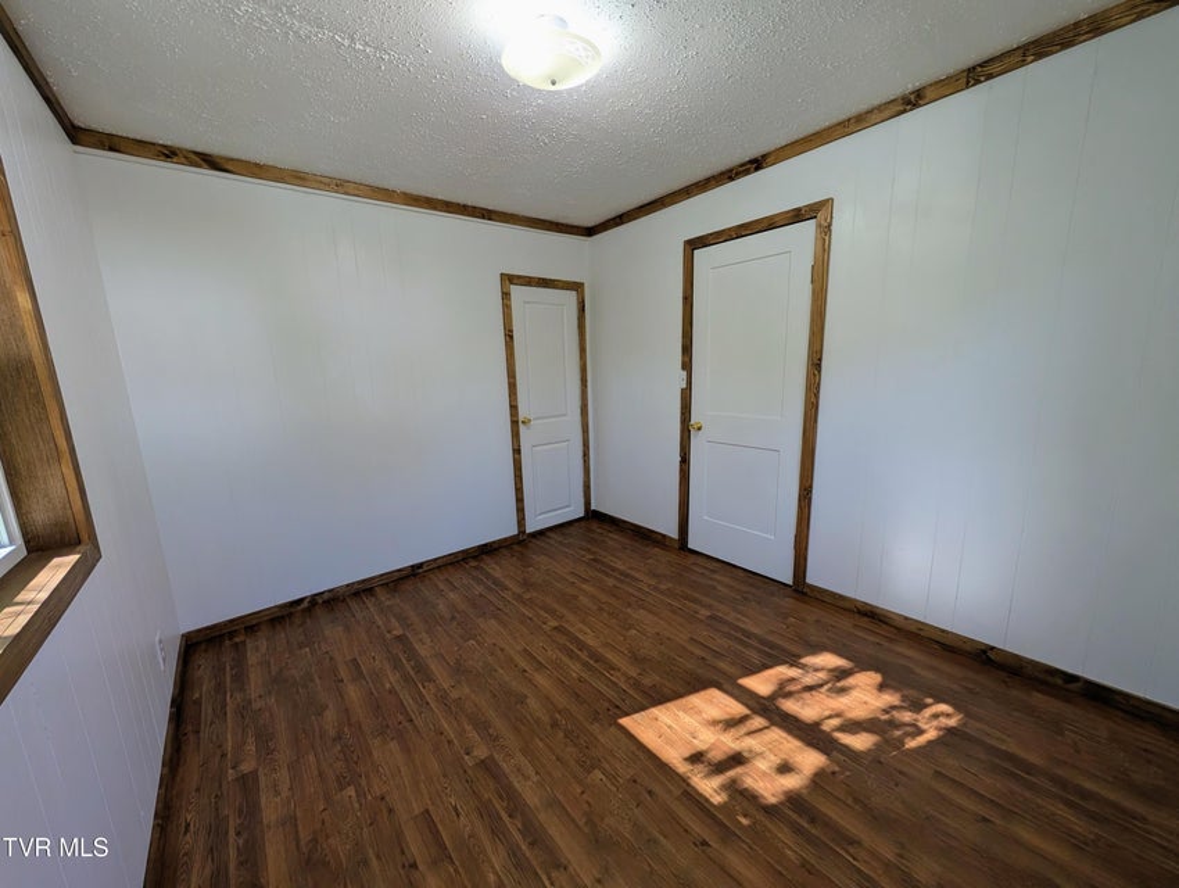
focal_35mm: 12
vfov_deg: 94.6
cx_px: 590
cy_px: 444
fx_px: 409
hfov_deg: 110.5
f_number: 1.7
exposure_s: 1/120
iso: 54
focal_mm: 2.02
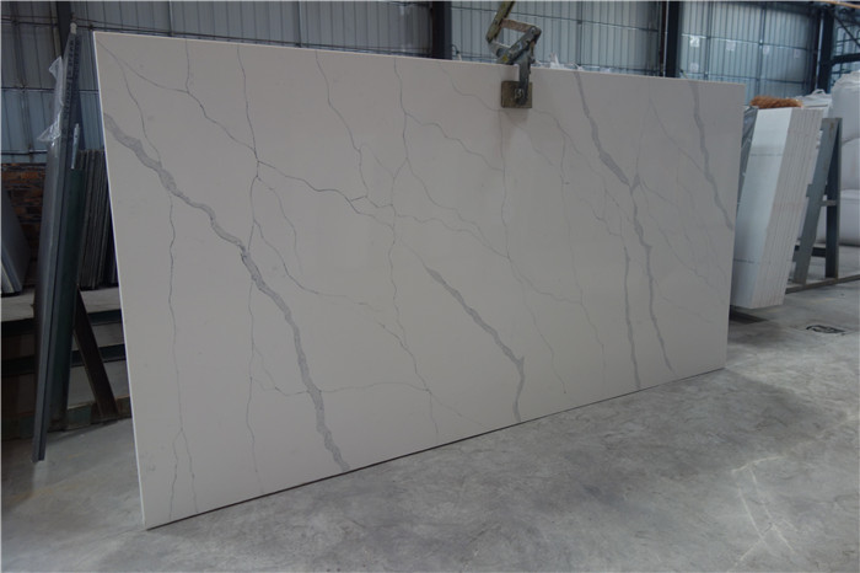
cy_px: 286
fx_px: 669
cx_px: 430
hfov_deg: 65.5
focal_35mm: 28
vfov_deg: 46.4
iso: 125
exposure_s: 1/100
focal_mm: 10.4
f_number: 2
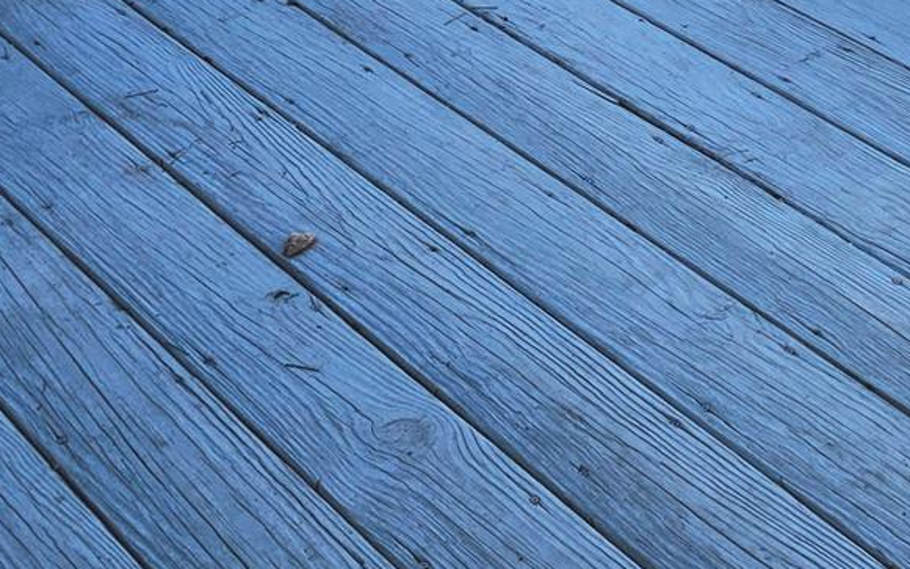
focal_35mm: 86
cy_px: -531
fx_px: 2133
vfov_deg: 13.3
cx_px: 1192
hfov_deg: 21.7
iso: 10
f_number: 1.7
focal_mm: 6.3
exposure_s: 1/845
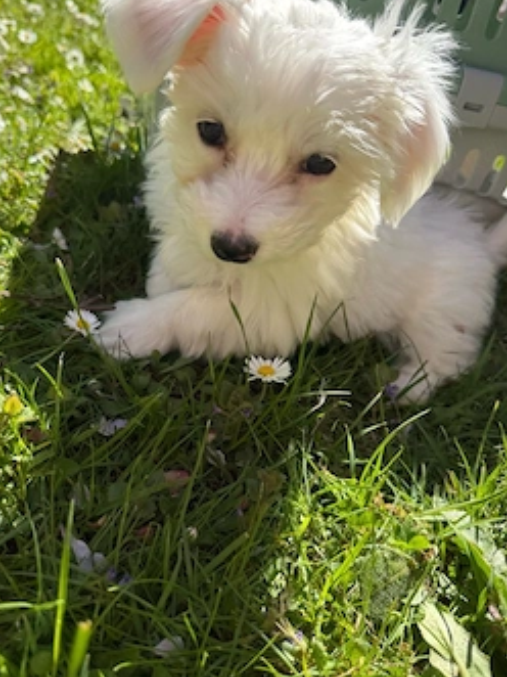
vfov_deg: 61.7
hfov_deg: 48.0
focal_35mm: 29
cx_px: 209
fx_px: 567
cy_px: 344
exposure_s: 1/2907
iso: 100
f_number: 1.78
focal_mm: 6.76
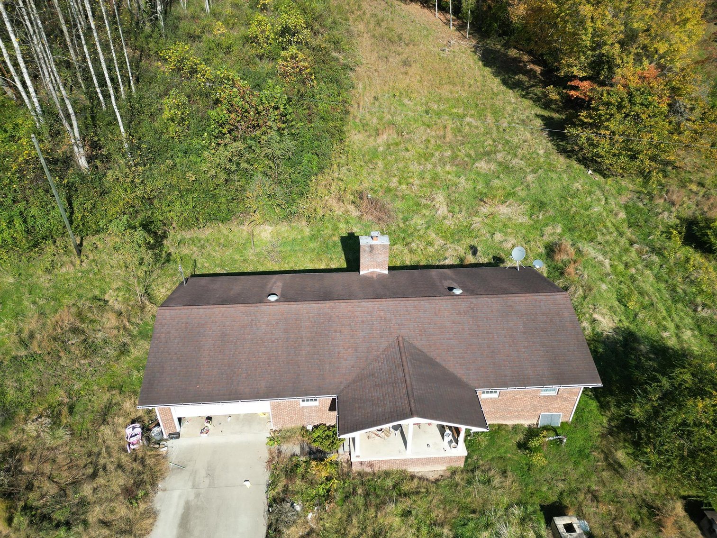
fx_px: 497
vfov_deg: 56.8
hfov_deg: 71.6
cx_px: 358
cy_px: 269
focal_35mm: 24
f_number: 1.7
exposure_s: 1/1250
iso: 110
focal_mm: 6.72
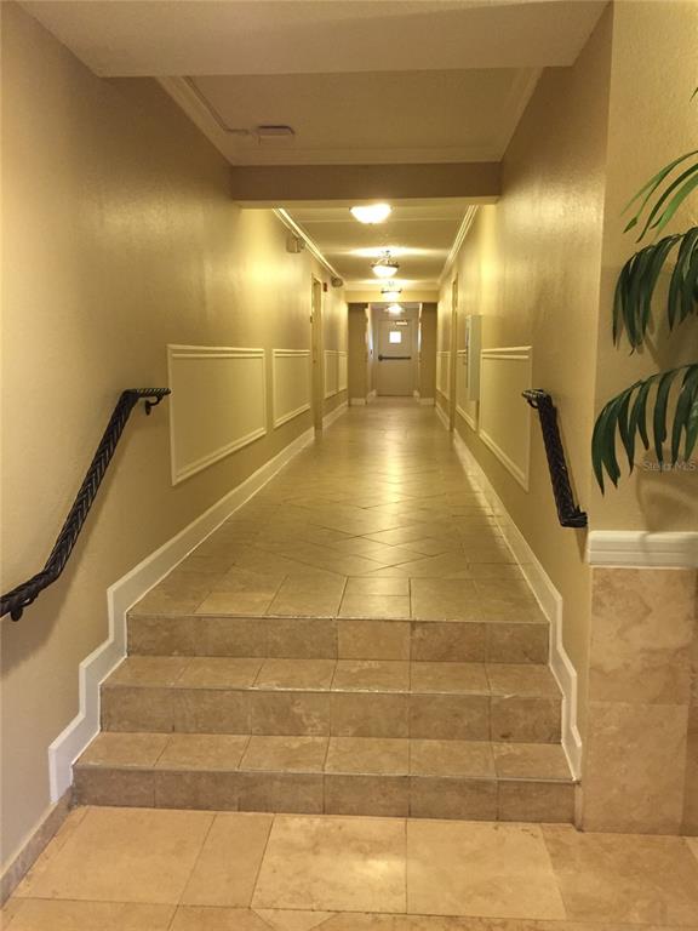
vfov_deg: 61.7
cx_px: 349
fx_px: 780
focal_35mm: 29
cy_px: 466
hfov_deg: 48.2
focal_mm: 4.15
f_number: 2.2
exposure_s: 1/24
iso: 250
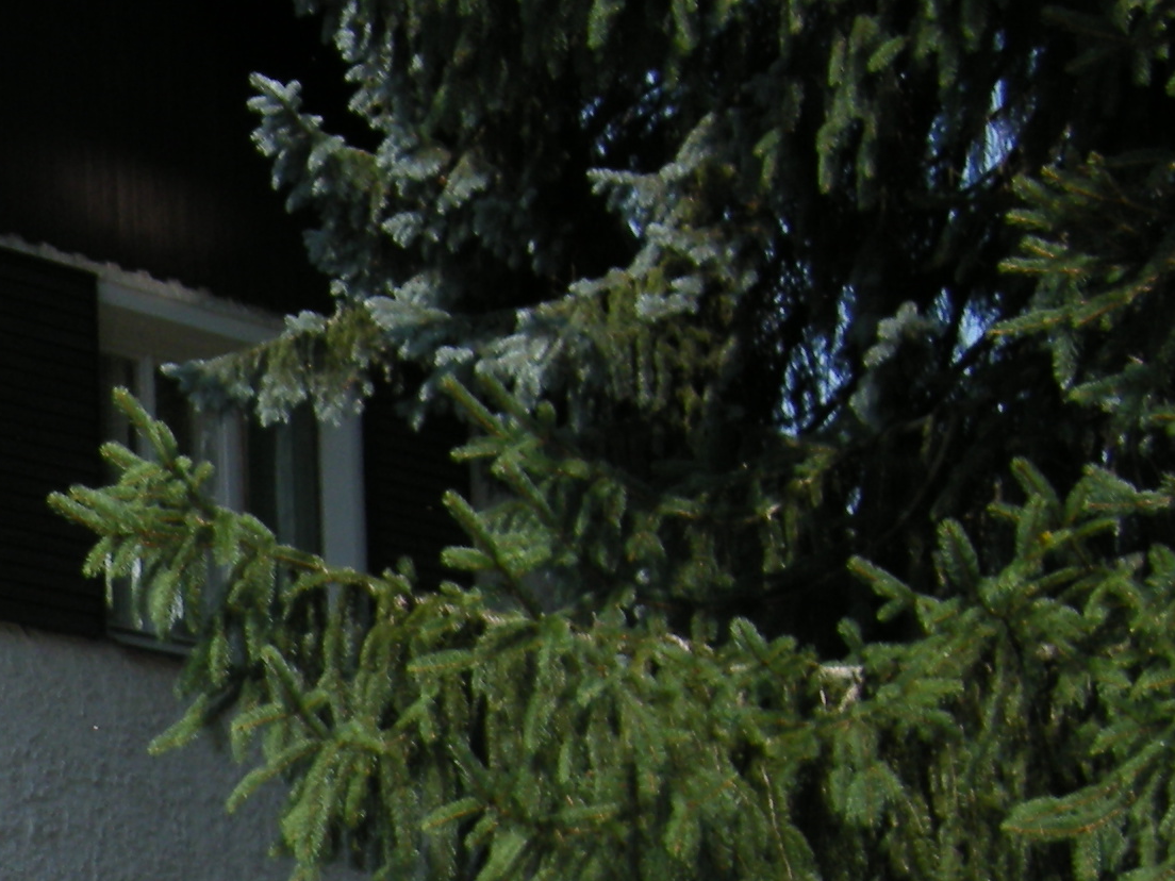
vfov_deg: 10.8
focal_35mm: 134
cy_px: 1212
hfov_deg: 13.3
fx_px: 4548
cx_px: -917
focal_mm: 7.9
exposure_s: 1/730
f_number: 2.8
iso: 64
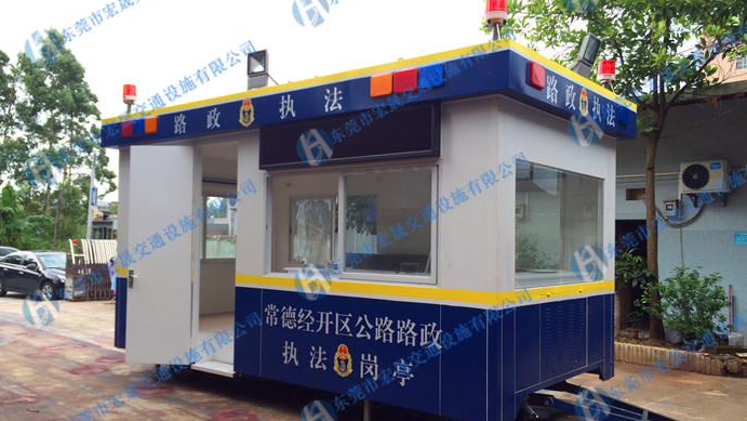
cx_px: 372
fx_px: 634
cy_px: 223
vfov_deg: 36.7
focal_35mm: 32
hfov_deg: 61.0
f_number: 2.2
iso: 32
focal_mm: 4.15
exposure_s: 1/406
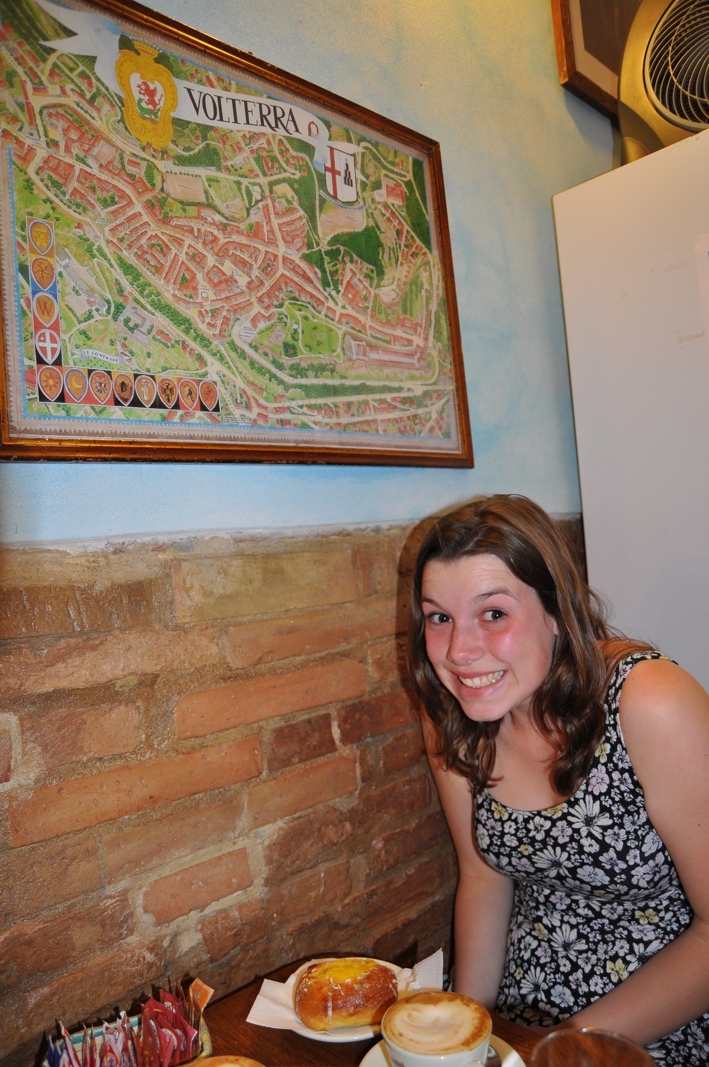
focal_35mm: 26
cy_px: 534
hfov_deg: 50.3
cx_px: 354
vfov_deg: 70.5
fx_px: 755
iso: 200
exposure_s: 1/30
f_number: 2.8
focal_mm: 17
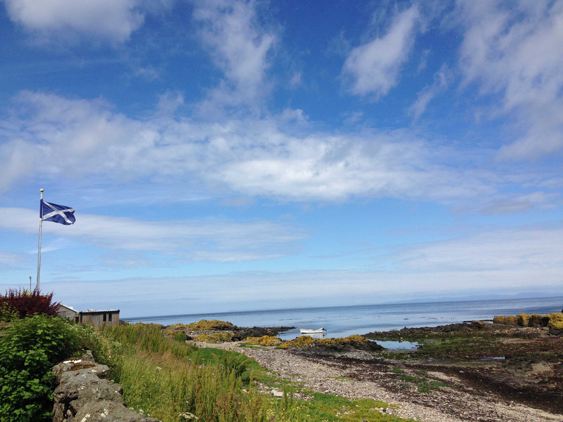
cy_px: 211
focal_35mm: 33
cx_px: 282
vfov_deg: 42.9
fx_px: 537
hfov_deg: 55.4
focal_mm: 4.12
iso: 50
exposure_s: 1/2358
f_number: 2.4
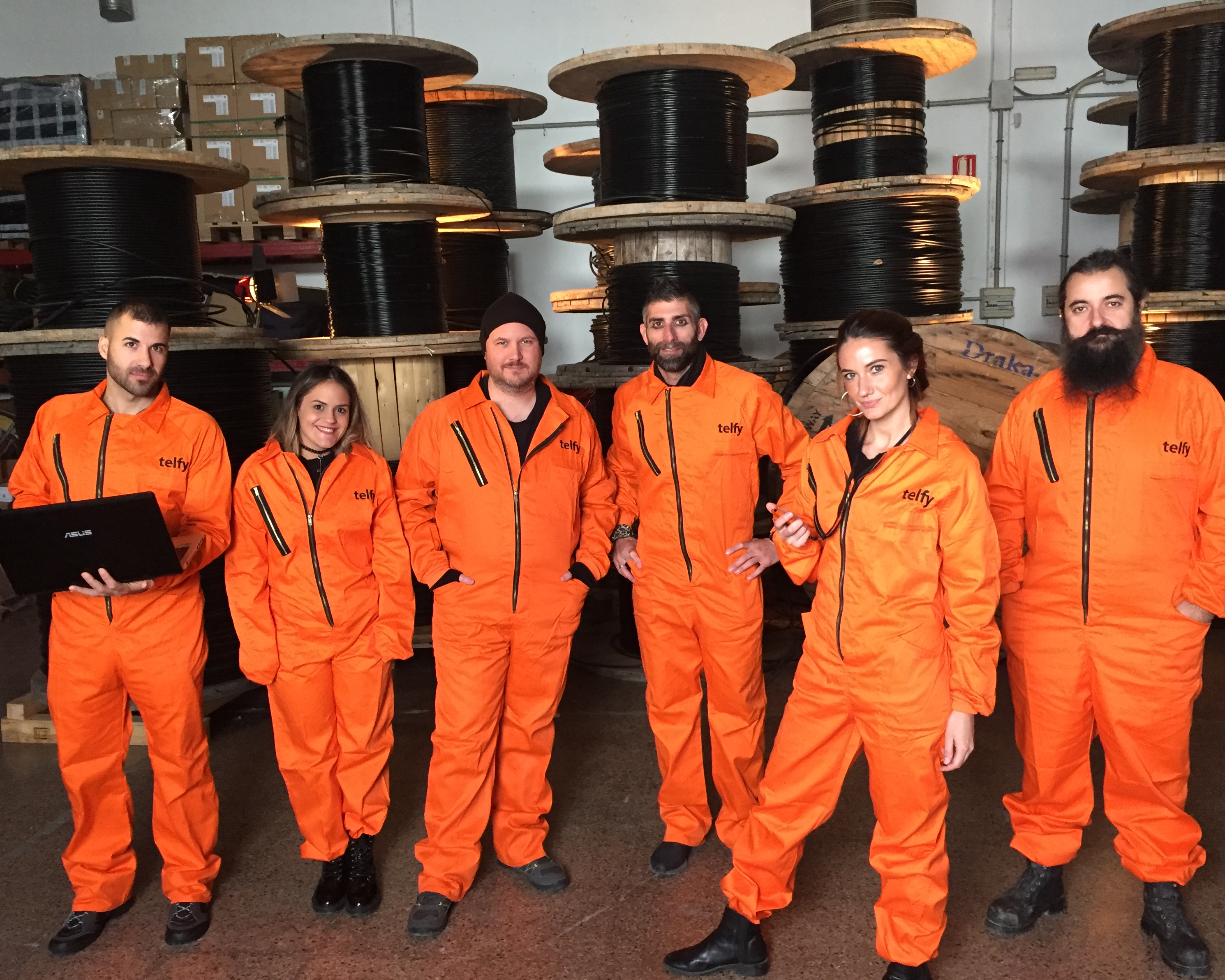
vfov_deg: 47.1
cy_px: 499
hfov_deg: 57.2
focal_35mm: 31
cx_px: 619
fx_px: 1124
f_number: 2.2
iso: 250
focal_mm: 4.15
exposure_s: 1/33
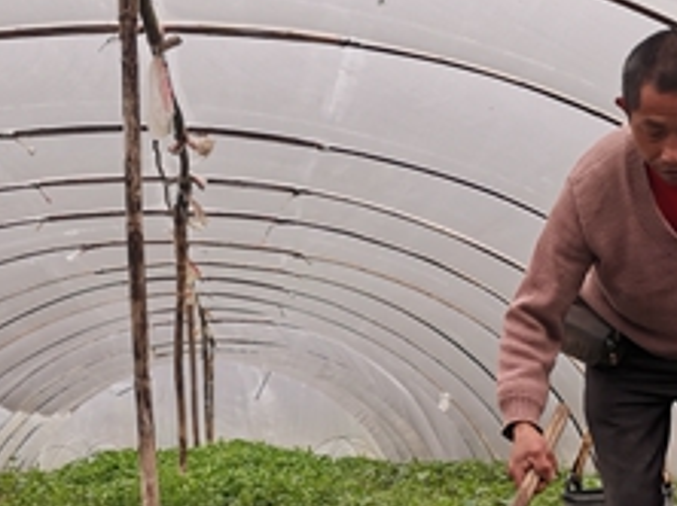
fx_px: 1465
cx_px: 393
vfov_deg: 19.5
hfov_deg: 26.0
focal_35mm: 75
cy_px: 366
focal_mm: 4.75
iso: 50
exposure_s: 1/368
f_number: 1.8
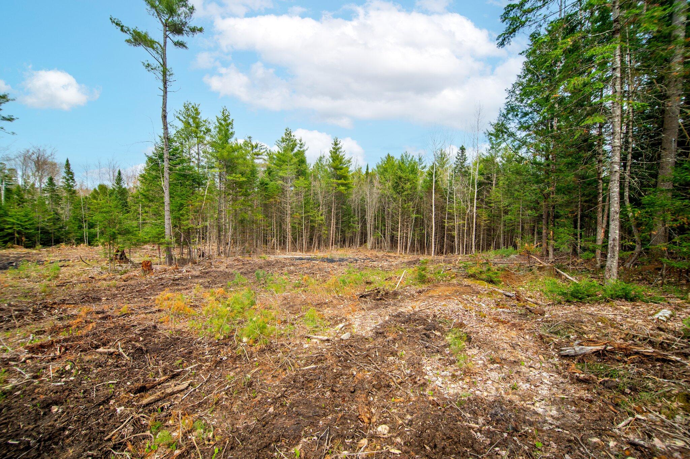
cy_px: 230
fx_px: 306
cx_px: 345
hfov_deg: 96.8
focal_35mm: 16
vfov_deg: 73.7
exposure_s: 1/250
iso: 100
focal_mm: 16
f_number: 9
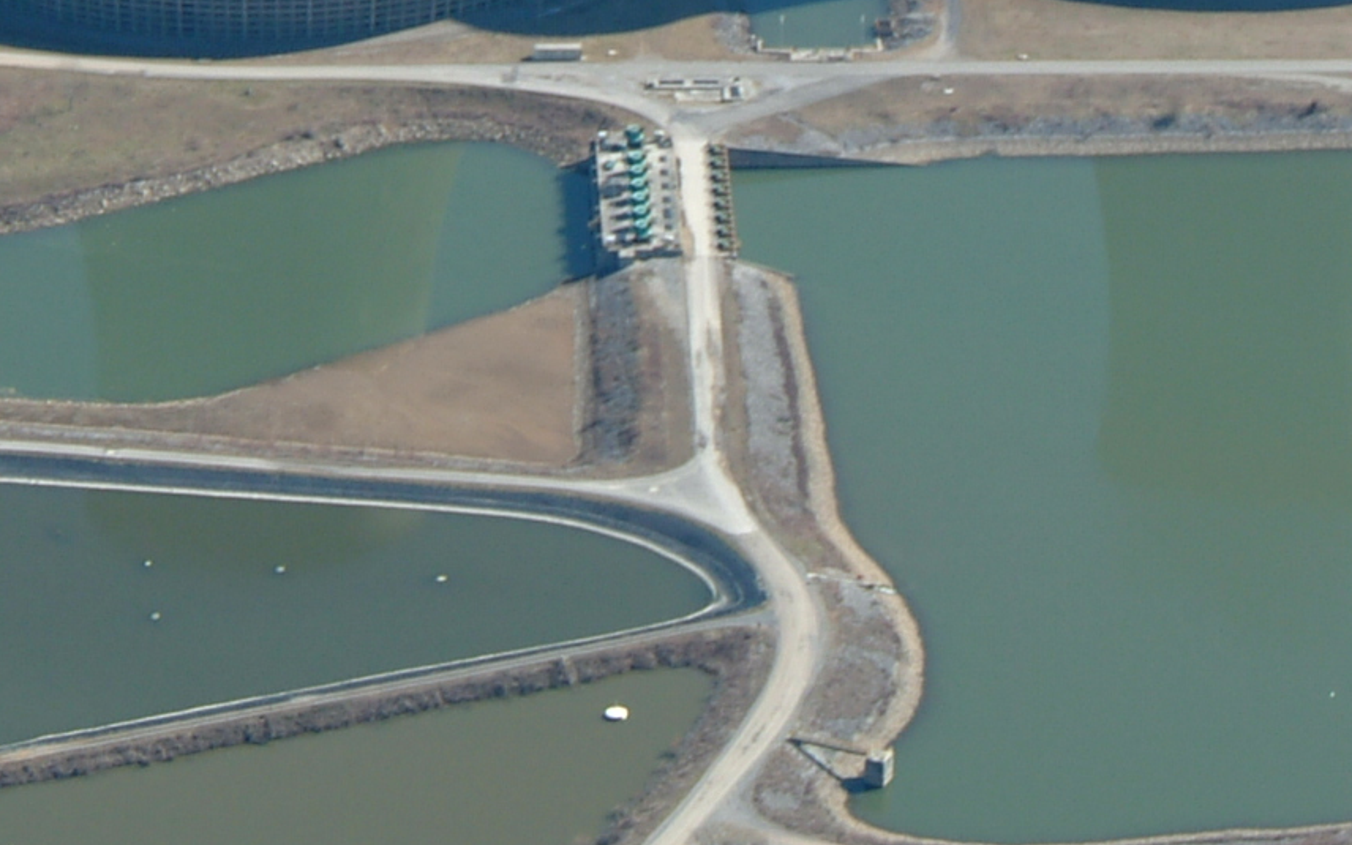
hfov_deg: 7.7
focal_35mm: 270
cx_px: 1382
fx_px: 9949
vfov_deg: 4.8
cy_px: -513
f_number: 9.5
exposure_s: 1/350
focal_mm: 50
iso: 200
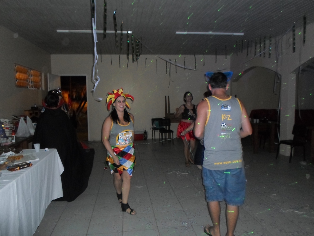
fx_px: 227
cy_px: 118
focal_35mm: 25
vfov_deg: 54.9
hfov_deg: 69.4
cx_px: 157
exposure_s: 1/8
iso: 640
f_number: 2.5
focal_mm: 4.5
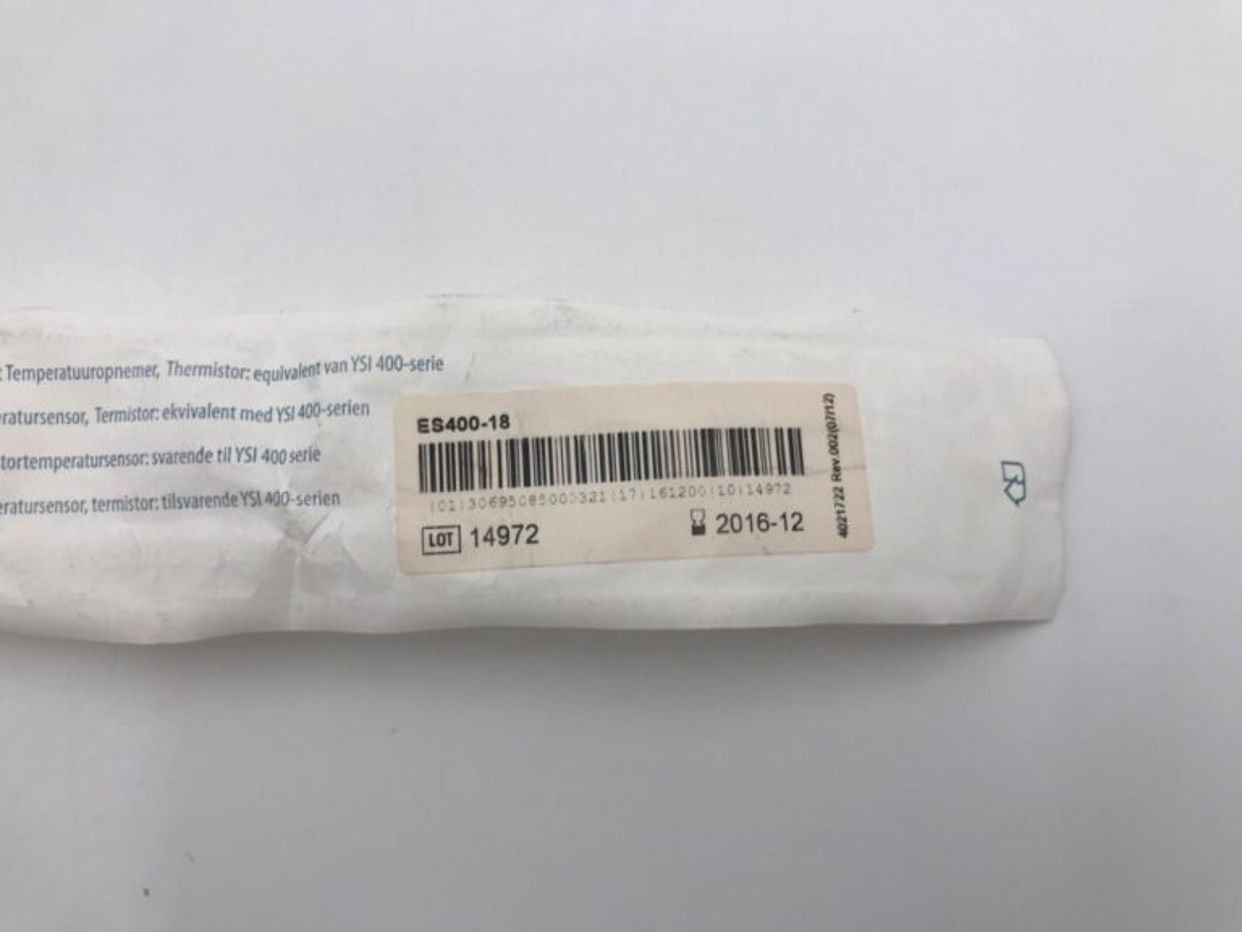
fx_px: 1005
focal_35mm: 28
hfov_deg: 63.4
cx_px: 621
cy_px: 466
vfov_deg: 49.7
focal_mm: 3.99
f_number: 1.8
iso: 20
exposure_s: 1/190
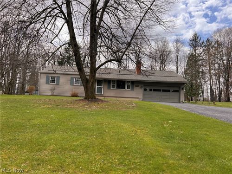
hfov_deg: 67.3
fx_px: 174
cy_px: 87
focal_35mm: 26
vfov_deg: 53.1
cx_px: 116
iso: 50
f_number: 1.5
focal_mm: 5.7
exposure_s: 1/2571
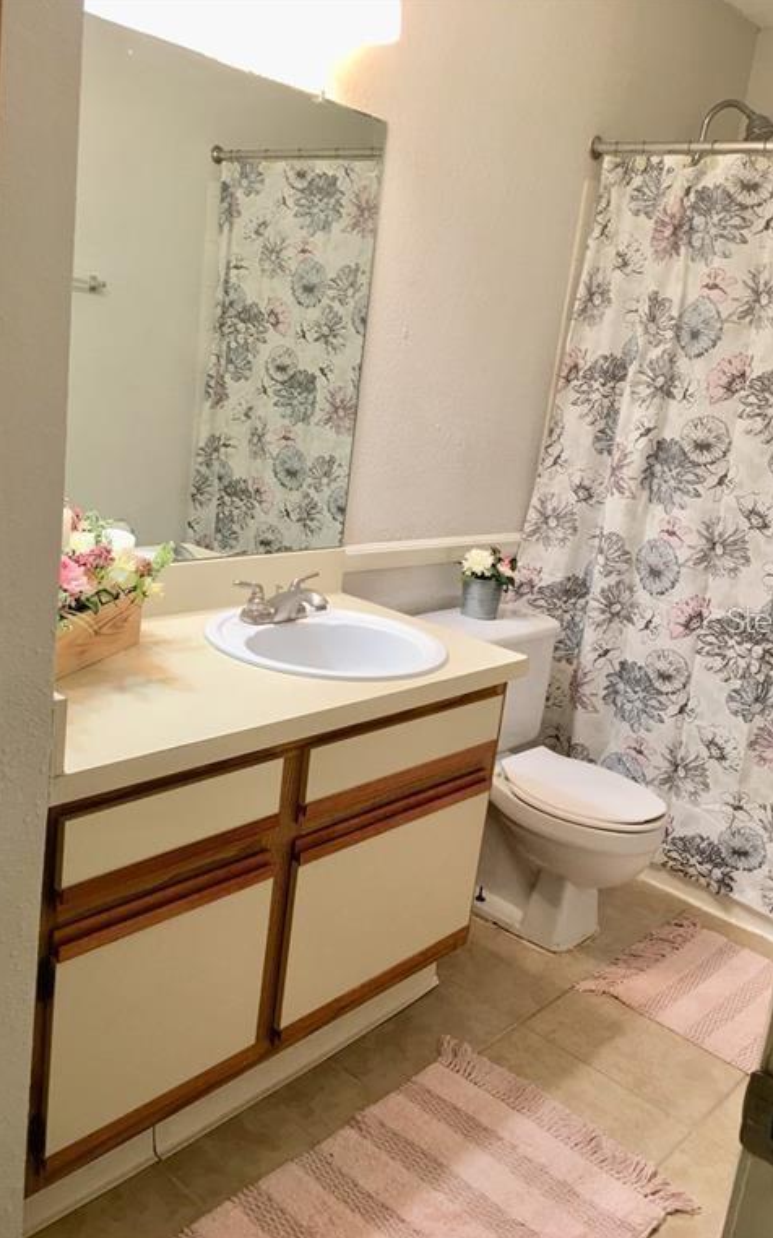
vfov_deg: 61.2
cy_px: 619
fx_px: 1045
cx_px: 412
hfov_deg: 40.6
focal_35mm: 31
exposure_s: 1/15
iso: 25
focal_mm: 4.15
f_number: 2.2
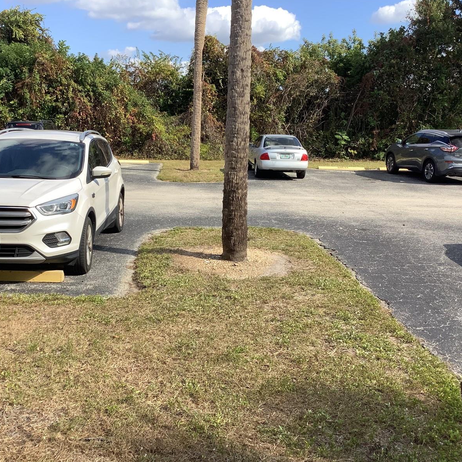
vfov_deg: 44.9
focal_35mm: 37
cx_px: 201
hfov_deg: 44.8
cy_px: 230
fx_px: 559
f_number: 2.4
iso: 25
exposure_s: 1/783
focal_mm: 3.3
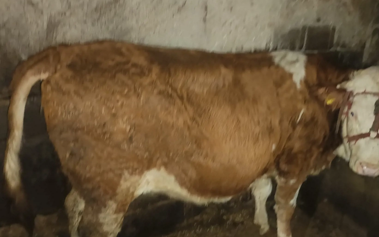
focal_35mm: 31
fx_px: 320
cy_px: 159
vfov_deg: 40.1
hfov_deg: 60.8
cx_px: 223
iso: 1999
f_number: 1.7
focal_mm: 5.31
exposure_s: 1/20
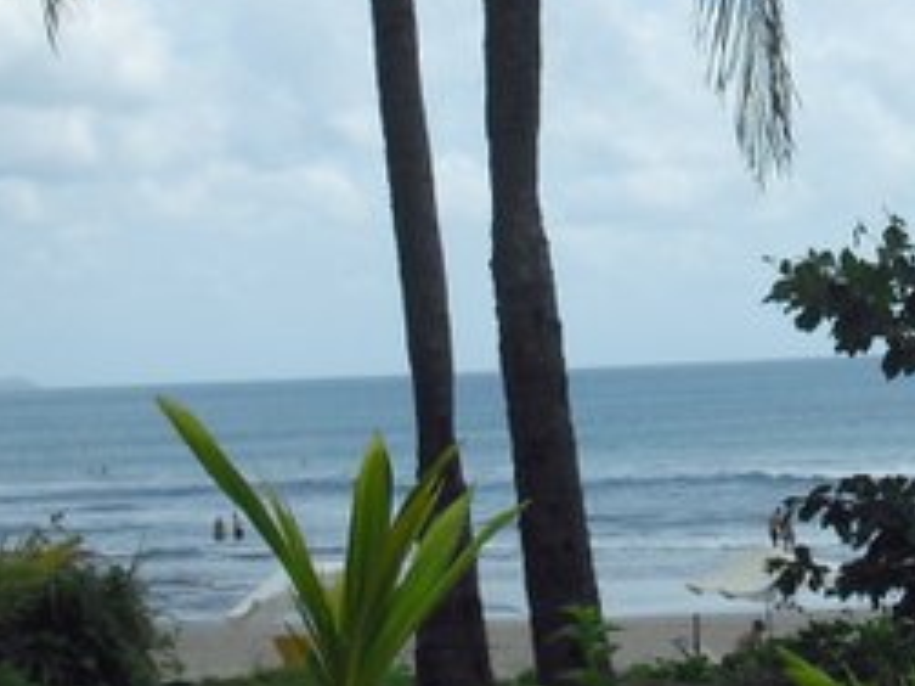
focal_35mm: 121
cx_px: 831
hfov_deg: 16.1
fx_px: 3197
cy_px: 109
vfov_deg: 12.2
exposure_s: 1/400
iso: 100
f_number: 8
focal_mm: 6.2
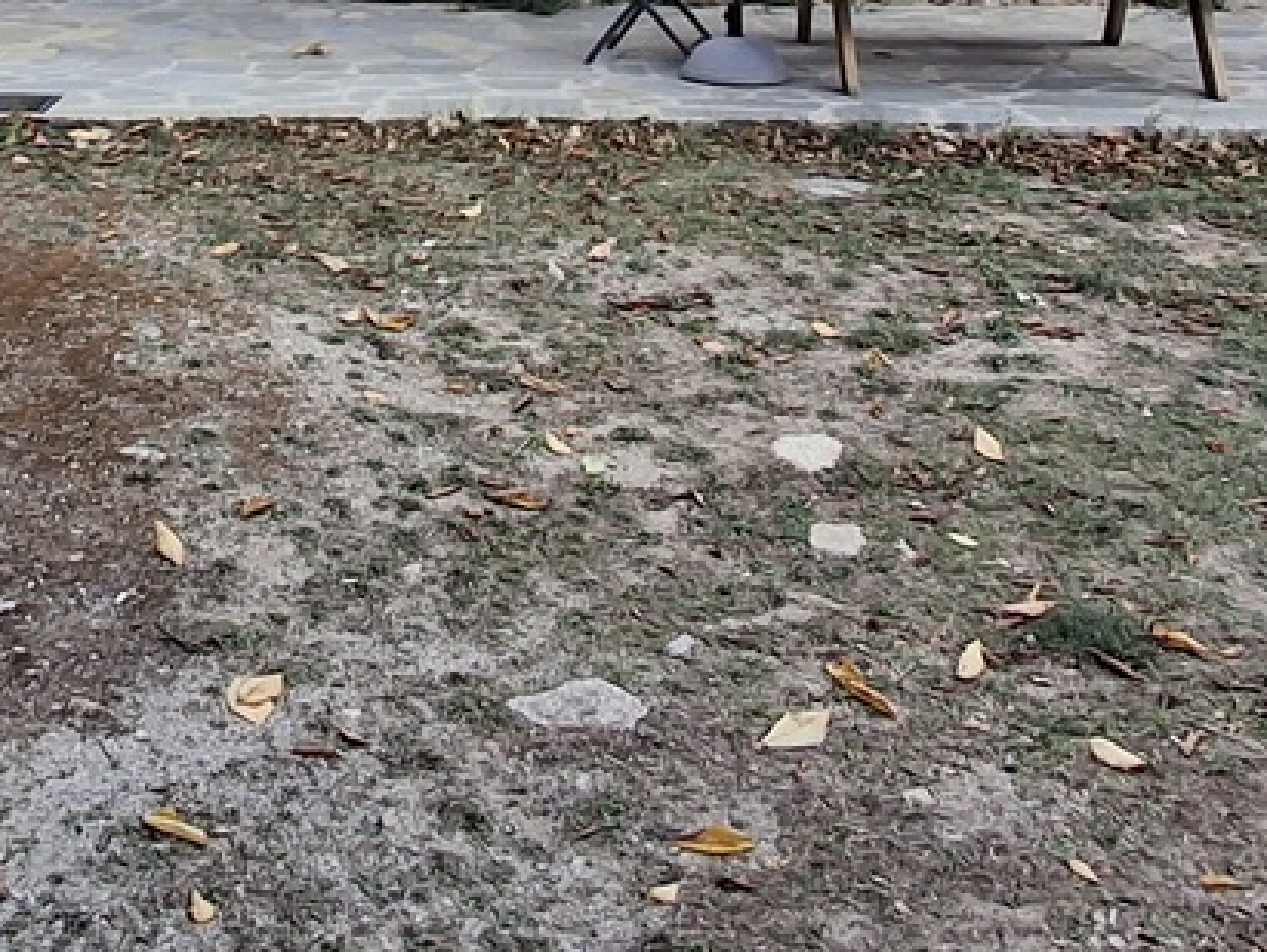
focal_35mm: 56
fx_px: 2051
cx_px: 351
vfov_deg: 21.6
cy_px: -496
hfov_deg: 33.8
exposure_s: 1/622
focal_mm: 1.64
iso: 40
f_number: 2.2
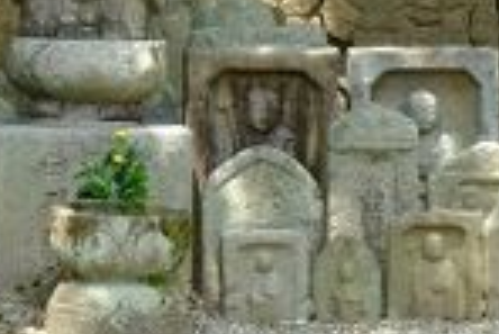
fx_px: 3219
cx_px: -196
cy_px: -169
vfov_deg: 5.9
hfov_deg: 8.7
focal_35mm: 232
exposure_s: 1/85
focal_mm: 35
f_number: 8
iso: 200
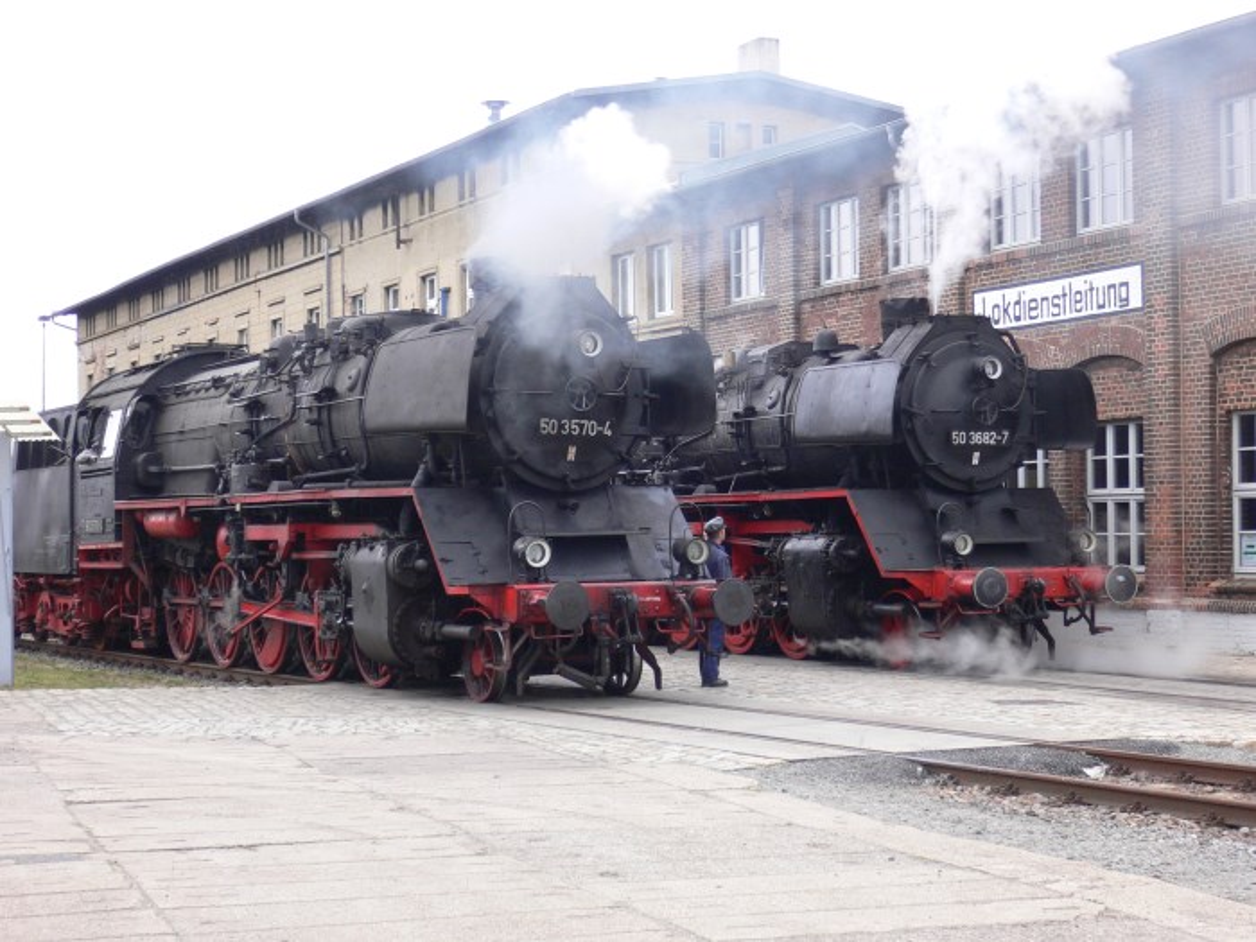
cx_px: 628
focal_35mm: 66
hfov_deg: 29.4
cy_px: 471
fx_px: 2395
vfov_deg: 22.3
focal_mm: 11
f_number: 4
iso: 100
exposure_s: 1/60
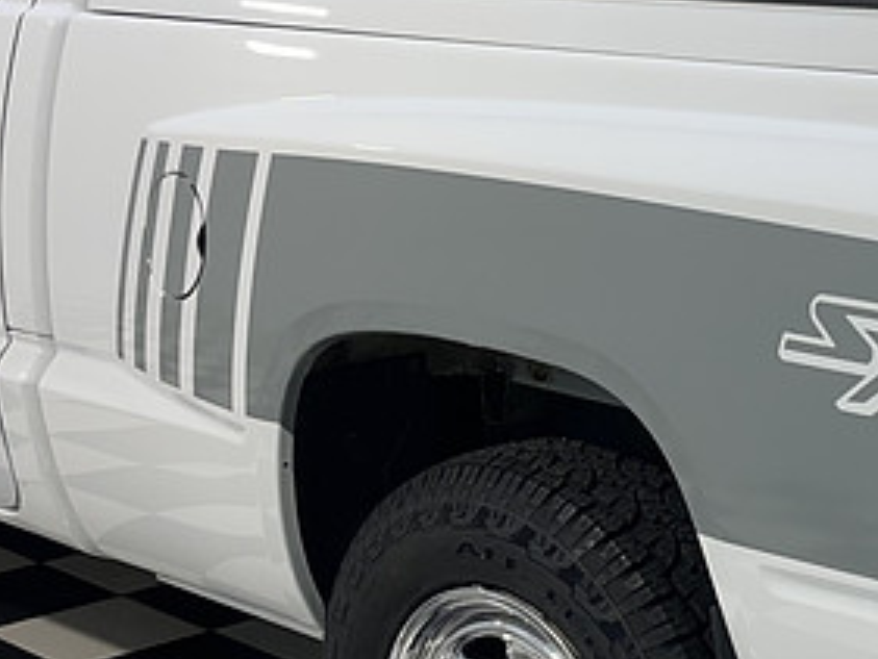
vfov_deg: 16.2
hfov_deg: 21.4
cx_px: 631
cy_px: 387
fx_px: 2309
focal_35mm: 91
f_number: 1.6
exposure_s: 1/120
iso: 80
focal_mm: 5.1
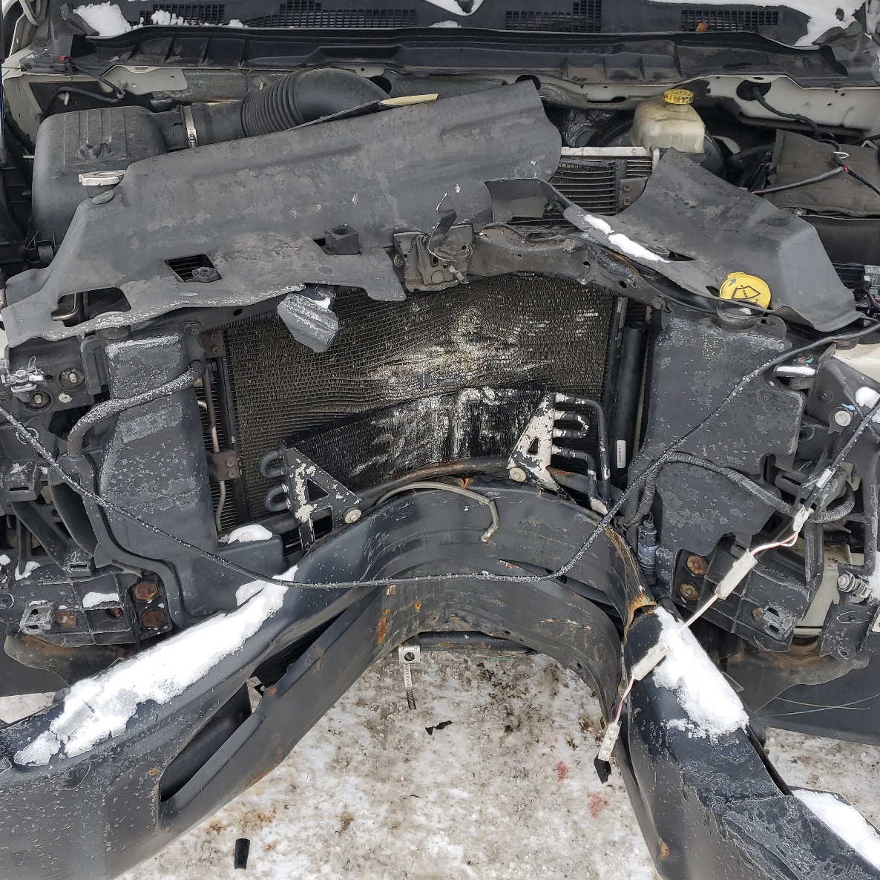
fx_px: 892
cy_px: 444
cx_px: 434
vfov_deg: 52.5
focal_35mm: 31
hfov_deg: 52.5
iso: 50
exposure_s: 1/192
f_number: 1.5
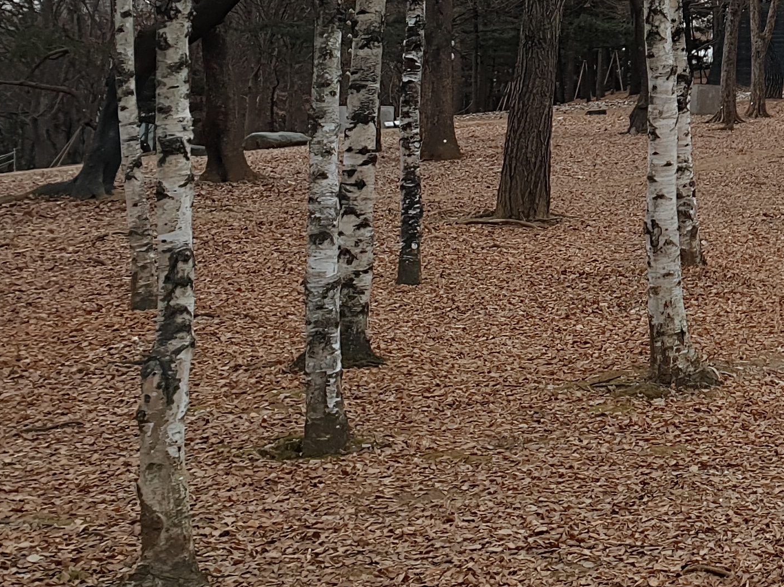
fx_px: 1676
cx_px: 917
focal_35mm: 74
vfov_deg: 19.1
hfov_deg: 24.1
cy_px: -53
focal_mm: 4.3
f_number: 2.4
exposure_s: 1/50
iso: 64
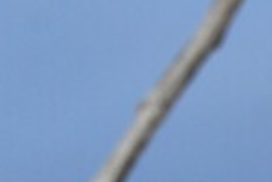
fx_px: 13931
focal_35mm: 1844
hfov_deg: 1.1
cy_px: -221
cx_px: -228
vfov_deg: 0.7
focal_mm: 230
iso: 800
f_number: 8
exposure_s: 1/3200
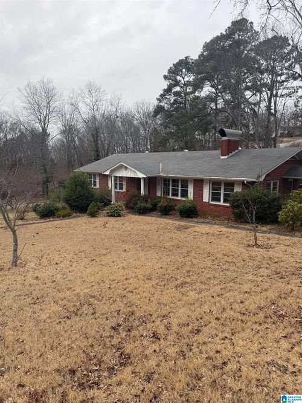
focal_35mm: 24
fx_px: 279
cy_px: 202
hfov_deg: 56.8
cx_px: 151
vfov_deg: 71.6
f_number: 1.78
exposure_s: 1/168
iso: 100
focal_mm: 6.76
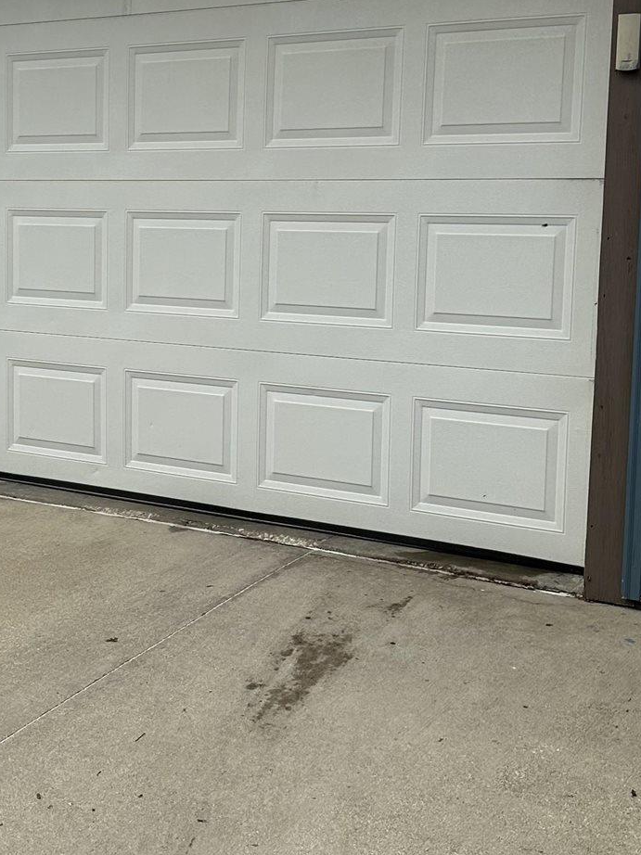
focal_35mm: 60
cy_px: 338
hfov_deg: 23.5
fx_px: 1482
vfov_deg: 32.1
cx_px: 20
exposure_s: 1/6211
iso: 80
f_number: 1.78
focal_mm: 6.86
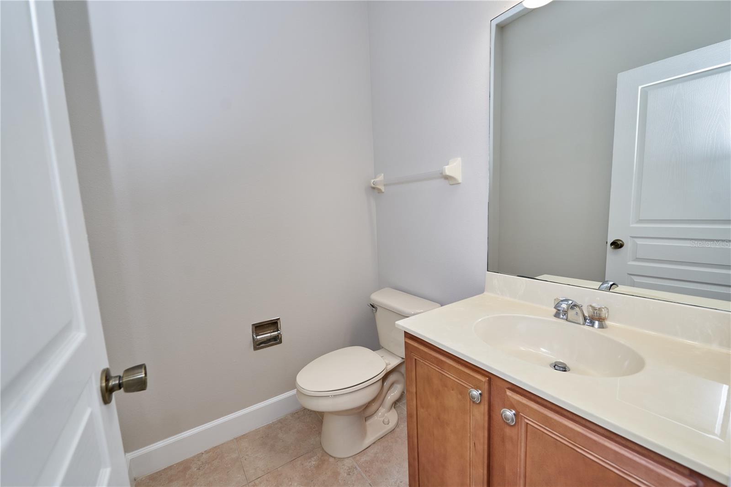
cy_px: 244
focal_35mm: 14
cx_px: 366
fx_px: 284
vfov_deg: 81.2
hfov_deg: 104.3
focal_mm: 14
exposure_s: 1/200
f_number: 5
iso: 400
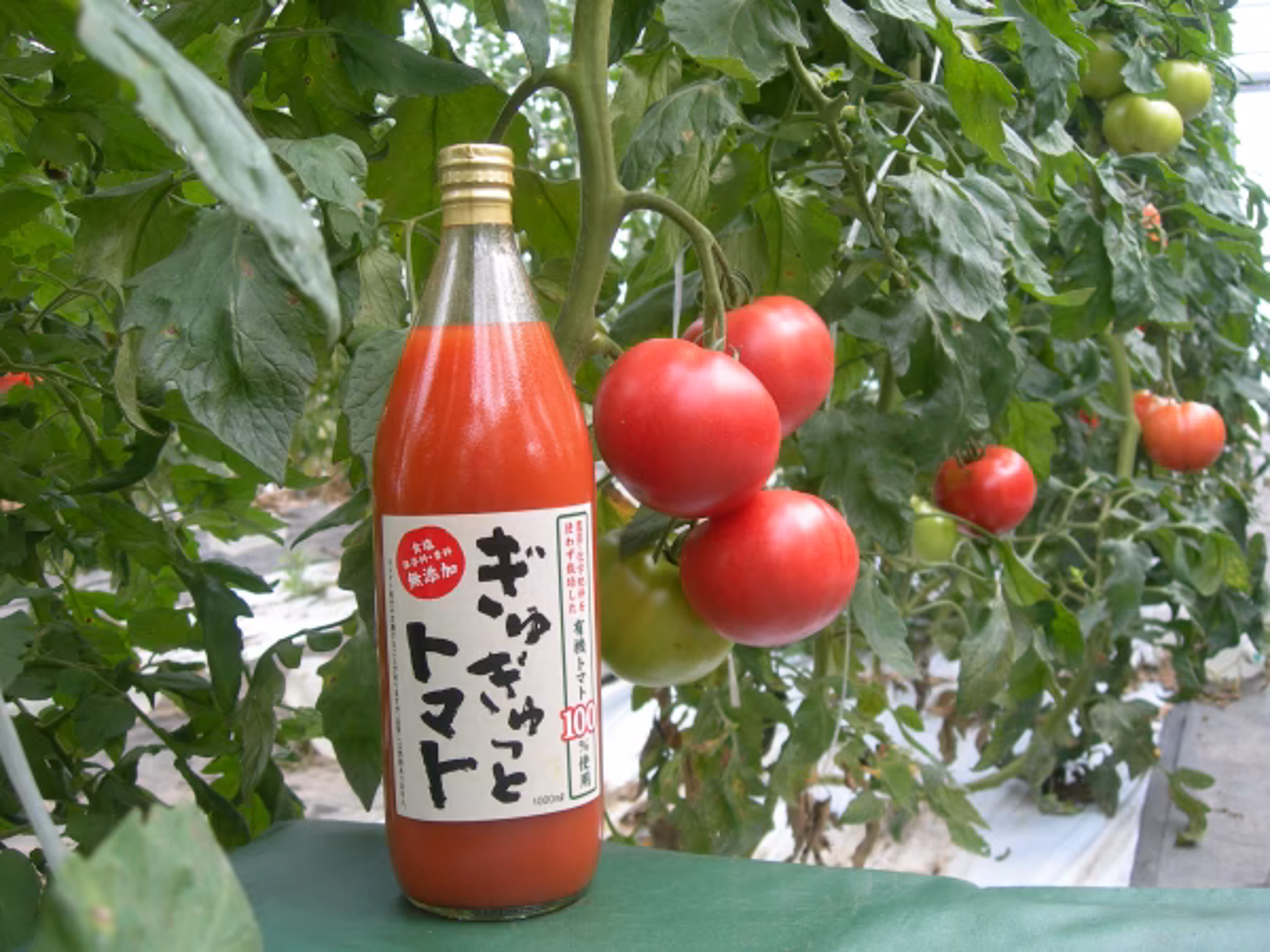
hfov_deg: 49.0
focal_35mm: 38
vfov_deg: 37.7
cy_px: 476
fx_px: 1394
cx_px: 635
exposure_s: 1/56.6
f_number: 2.8
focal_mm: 7.8
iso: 50
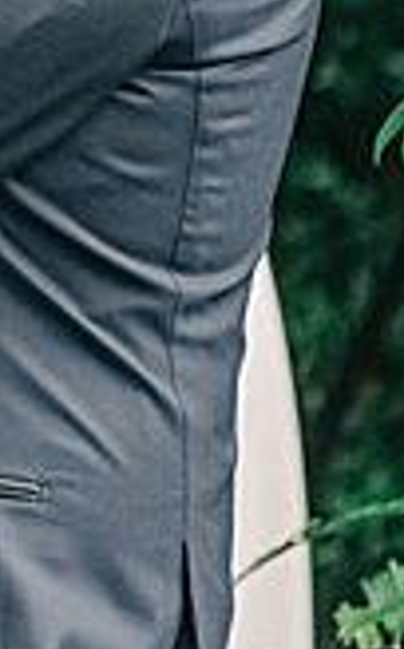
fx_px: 20702
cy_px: -449
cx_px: -741
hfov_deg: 1.1
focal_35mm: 1171
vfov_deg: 1.8
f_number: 2.8
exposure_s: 1/1000
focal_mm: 200
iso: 640
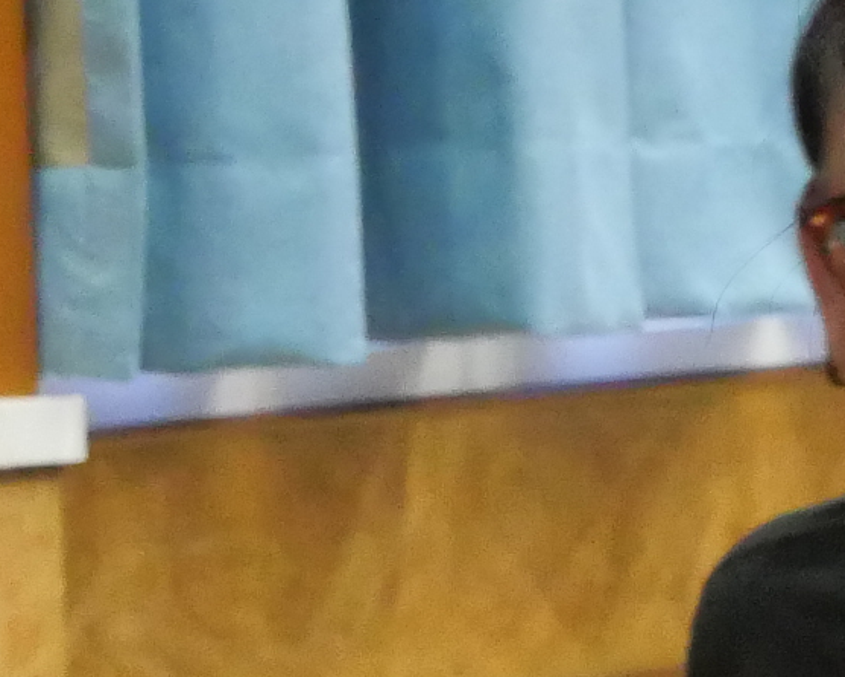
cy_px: 701
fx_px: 6428
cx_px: 1540
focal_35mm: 257
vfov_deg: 6.0
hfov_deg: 7.3
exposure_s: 1/30
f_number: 6.3
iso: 3200
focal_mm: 20
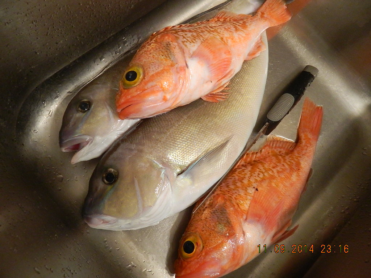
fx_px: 268
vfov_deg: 54.9
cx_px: 186
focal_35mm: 25
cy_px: 139
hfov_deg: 69.4
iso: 400
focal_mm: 4.5
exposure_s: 1/20
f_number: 3.1
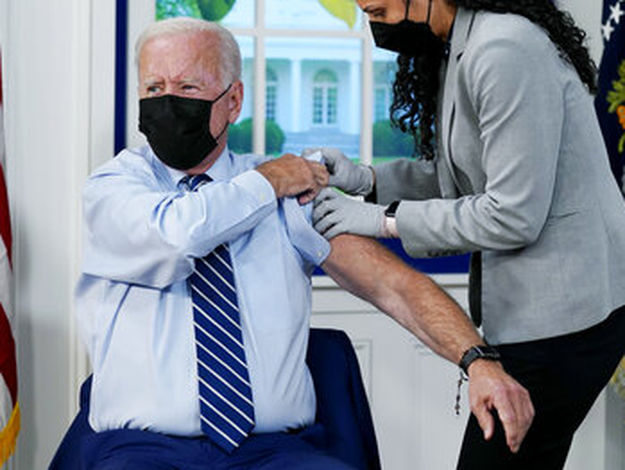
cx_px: 287
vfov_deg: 7.3
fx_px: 3666
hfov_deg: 9.7
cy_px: 191
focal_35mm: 203
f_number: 4
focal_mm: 144
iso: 1250
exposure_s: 1/250
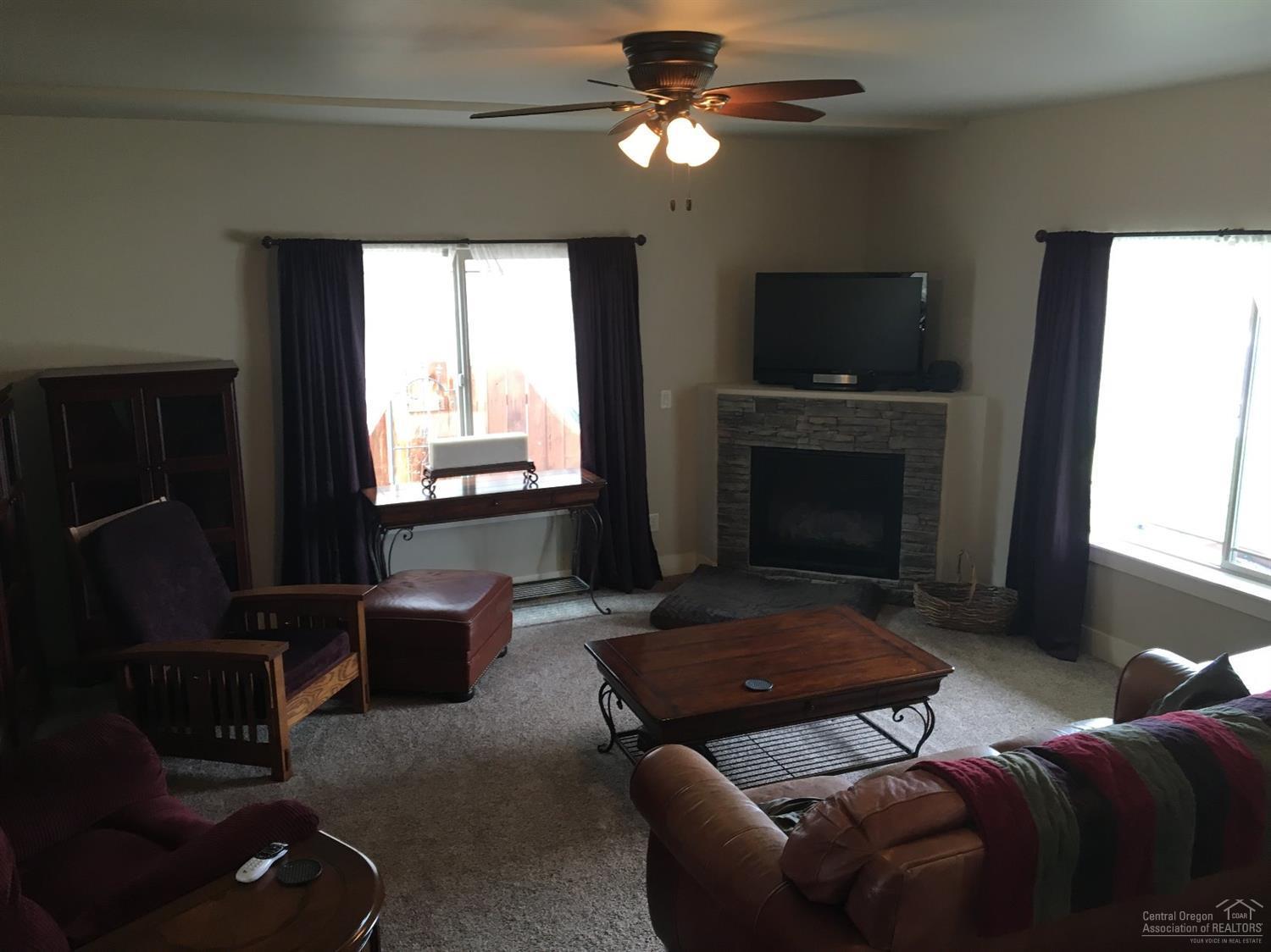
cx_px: 636
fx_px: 1064
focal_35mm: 29
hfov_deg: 61.7
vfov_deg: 48.2
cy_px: 476
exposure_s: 1/30
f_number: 2.2
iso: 64
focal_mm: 4.15
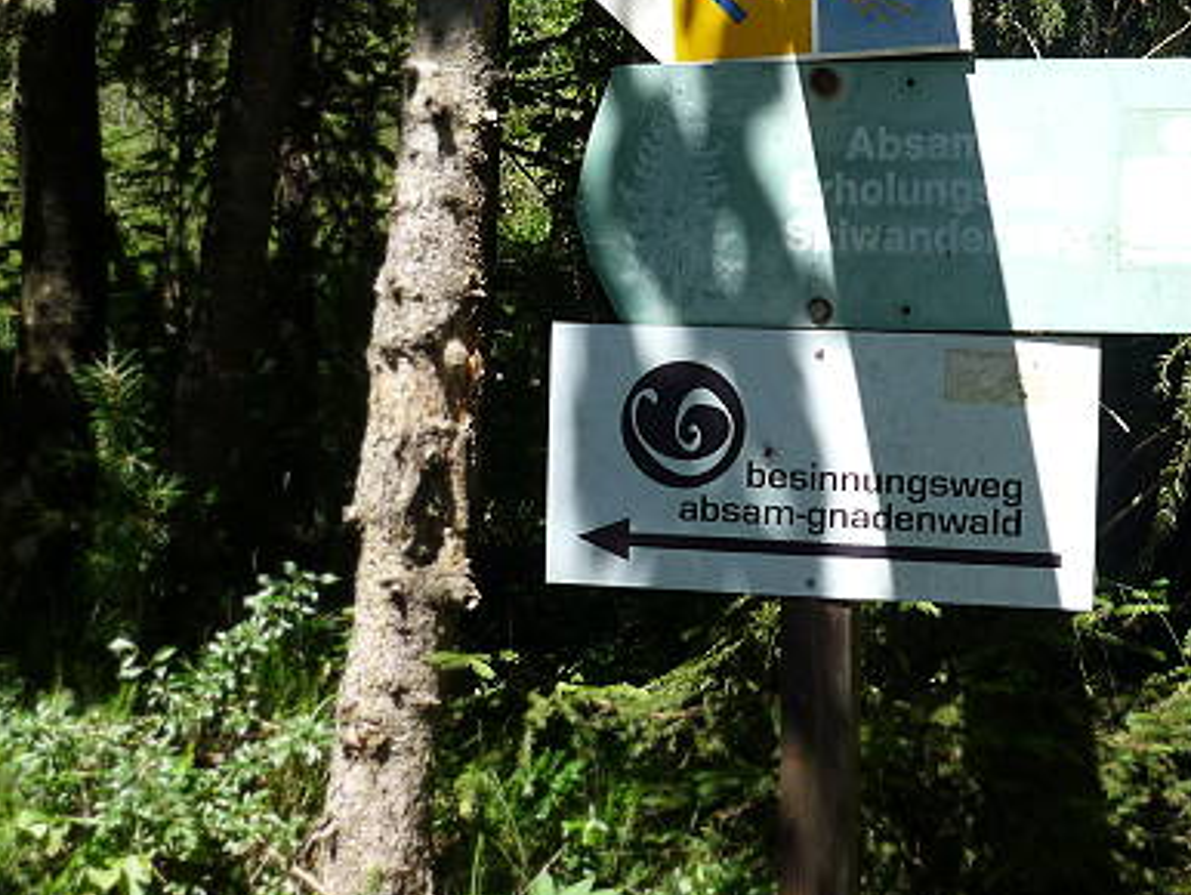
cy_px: 329
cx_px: 767
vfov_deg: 32.7
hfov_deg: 42.5
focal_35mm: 44
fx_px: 1515
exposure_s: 1/500
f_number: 2.8
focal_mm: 5.5
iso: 100
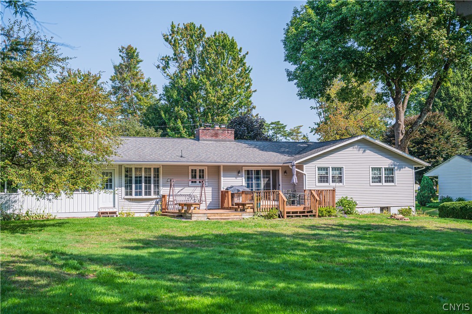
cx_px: 236
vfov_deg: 31.1
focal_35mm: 43
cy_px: 157
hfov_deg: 45.5
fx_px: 563
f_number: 4.5
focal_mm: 43
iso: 250
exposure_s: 1/2500
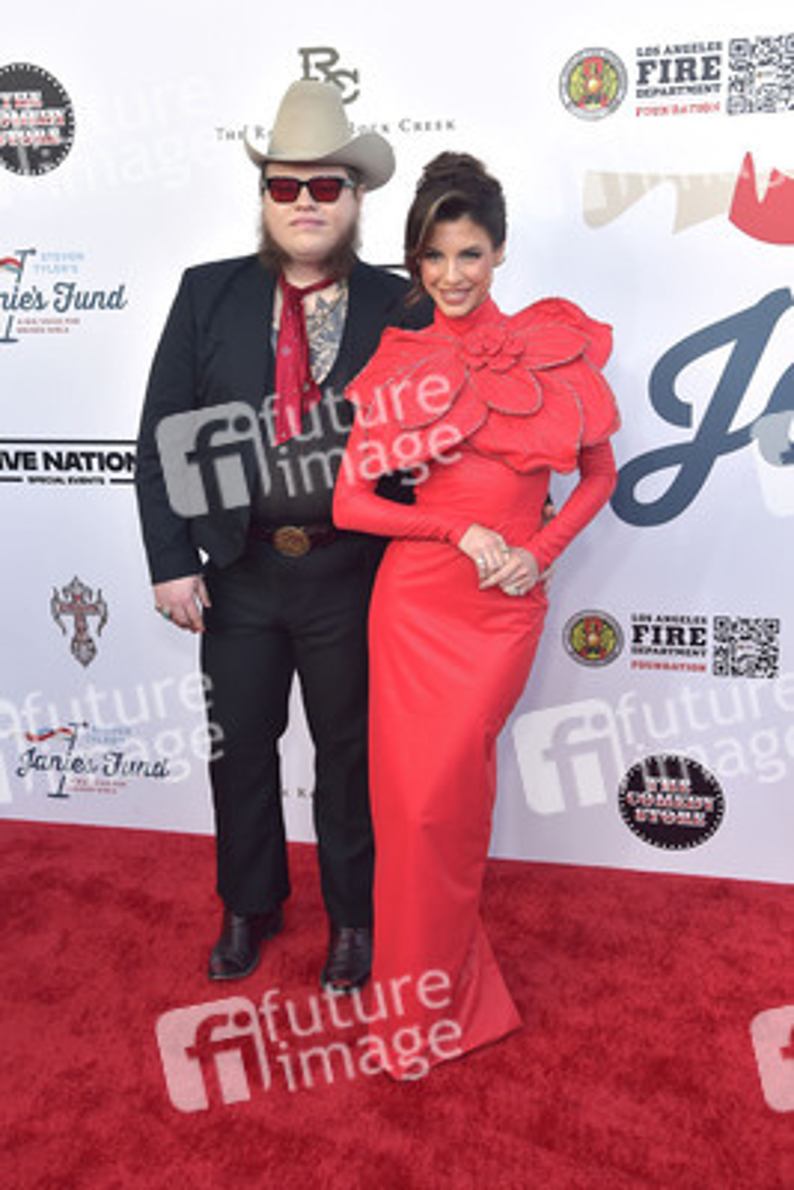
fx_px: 1322
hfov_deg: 33.4
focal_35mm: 40
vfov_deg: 48.4
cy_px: 595
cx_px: 397
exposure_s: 1/250
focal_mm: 40
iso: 500
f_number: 6.3
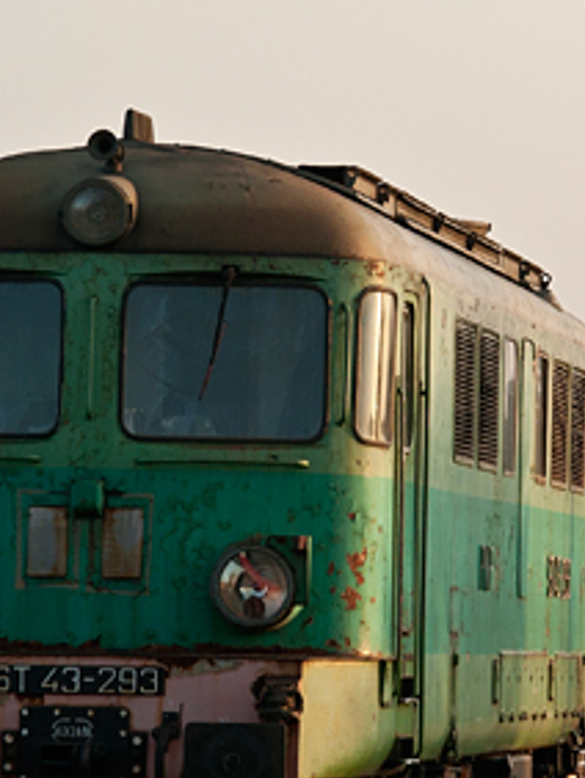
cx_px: 599
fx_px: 7245
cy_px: 395
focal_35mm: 322
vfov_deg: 6.1
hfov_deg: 4.6
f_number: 9
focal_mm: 70
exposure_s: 1/250
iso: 200
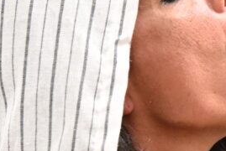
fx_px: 5669
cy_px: 98
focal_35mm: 902
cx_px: 241
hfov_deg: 2.3
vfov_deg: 1.5
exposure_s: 1/250
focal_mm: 180
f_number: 3.5
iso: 4000
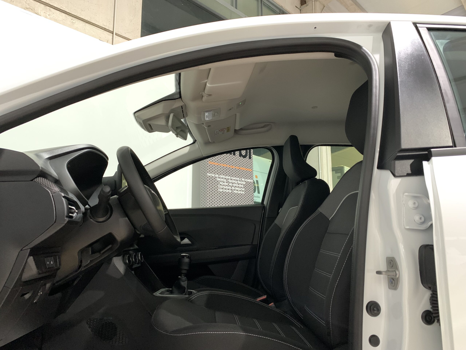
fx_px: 350
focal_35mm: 26
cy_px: 175
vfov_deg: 53.1
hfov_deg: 67.3
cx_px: 233
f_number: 1.8
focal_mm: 4.25
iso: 800
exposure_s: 1/20
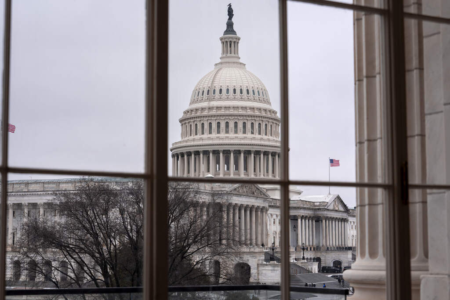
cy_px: 150
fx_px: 875
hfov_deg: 28.8
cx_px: 225
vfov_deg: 19.5
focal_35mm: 70
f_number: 7.1
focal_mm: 70
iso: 400
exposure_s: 1/400
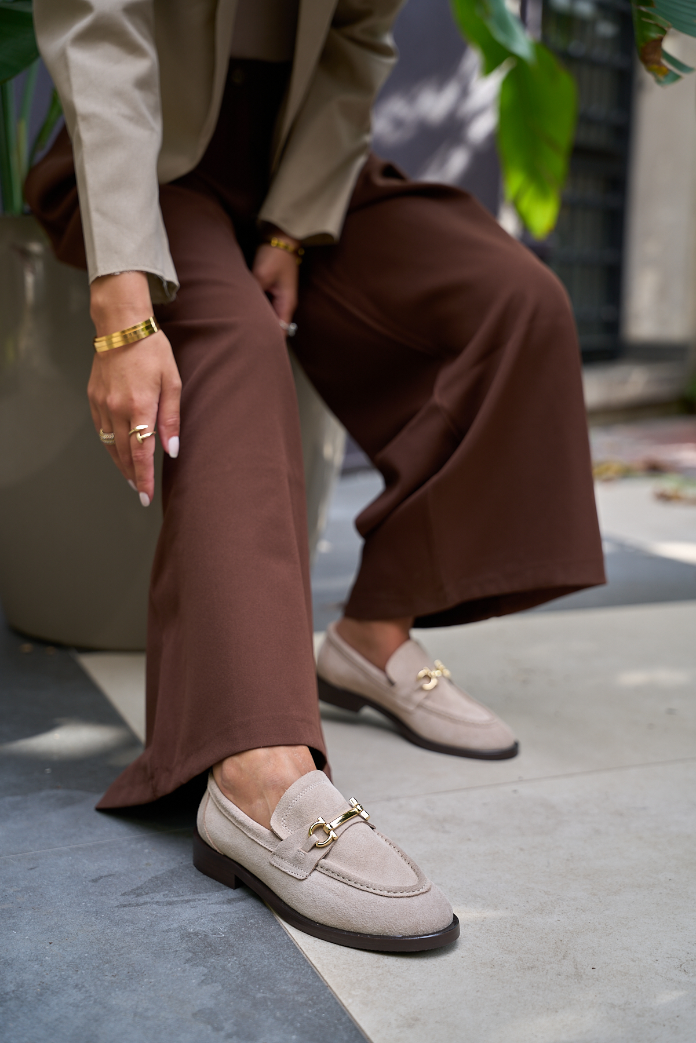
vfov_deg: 43.3
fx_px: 1313
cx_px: 348
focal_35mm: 45
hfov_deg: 29.7
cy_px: 522
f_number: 2.8
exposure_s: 1/200
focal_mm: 45.3
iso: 100
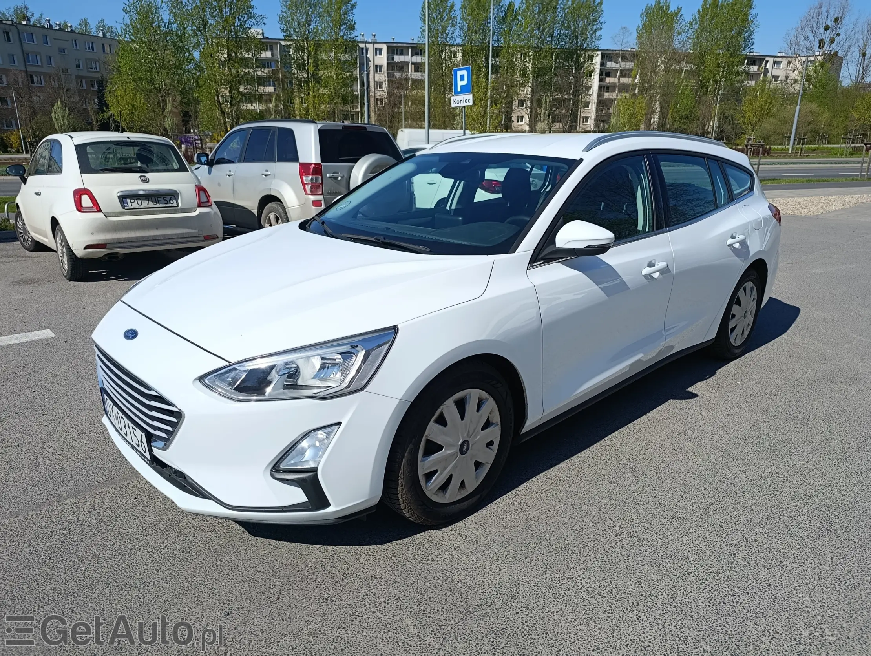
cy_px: 328
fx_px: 580
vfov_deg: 59.0
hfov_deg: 73.8
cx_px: 436
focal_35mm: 23
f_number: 1.65
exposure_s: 1/1041
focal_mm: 6.11
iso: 51
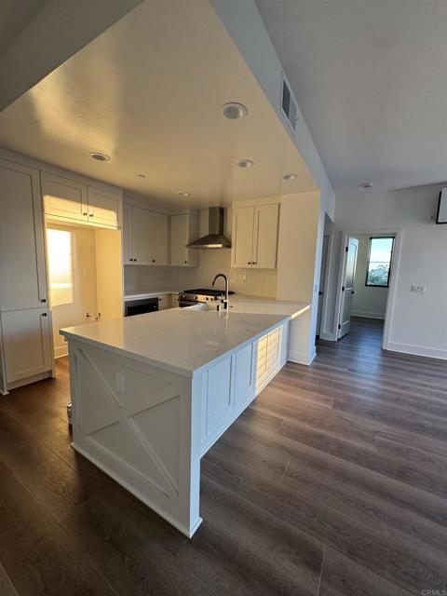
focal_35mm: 14
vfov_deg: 102.1
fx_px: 241
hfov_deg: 85.7
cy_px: 298
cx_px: 224
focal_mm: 2.22
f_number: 2.2
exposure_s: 1/99
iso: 160
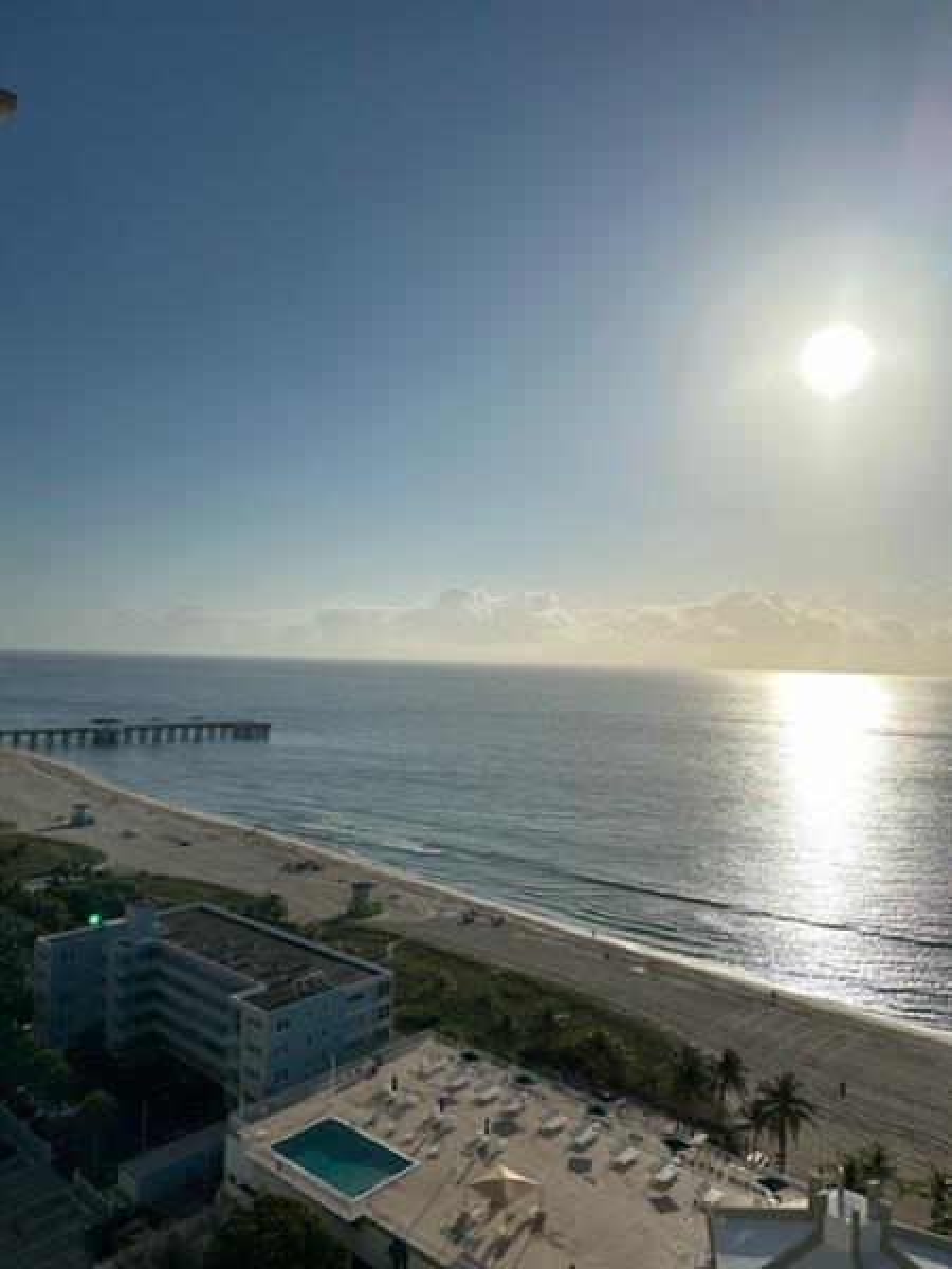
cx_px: 476
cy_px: 634
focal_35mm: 24
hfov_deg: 56.8
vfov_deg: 71.6
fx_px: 880
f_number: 1.78
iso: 64
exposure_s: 1/22727
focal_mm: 6.86
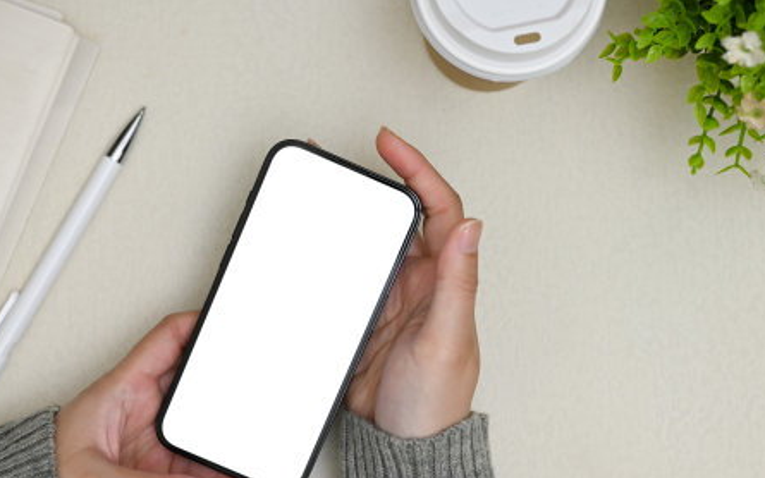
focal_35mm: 70
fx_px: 1459
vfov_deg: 18.5
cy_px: 334
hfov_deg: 29.4
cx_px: 366
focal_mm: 50
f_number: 3.2
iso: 125
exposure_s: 1/50
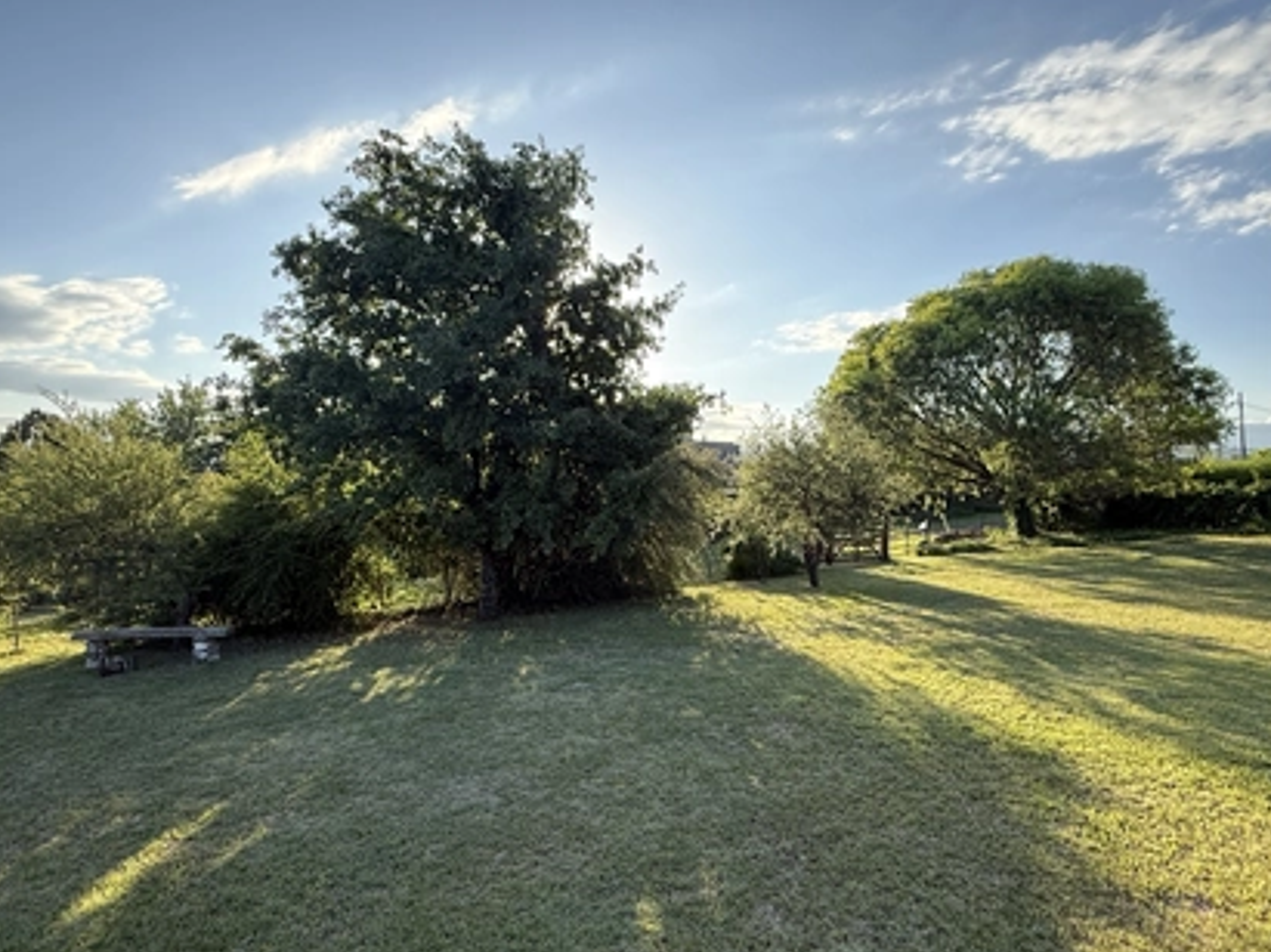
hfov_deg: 98.2
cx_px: 637
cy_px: 507
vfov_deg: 81.6
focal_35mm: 15
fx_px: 551
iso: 64
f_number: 2.2
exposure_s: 1/631
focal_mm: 2.22
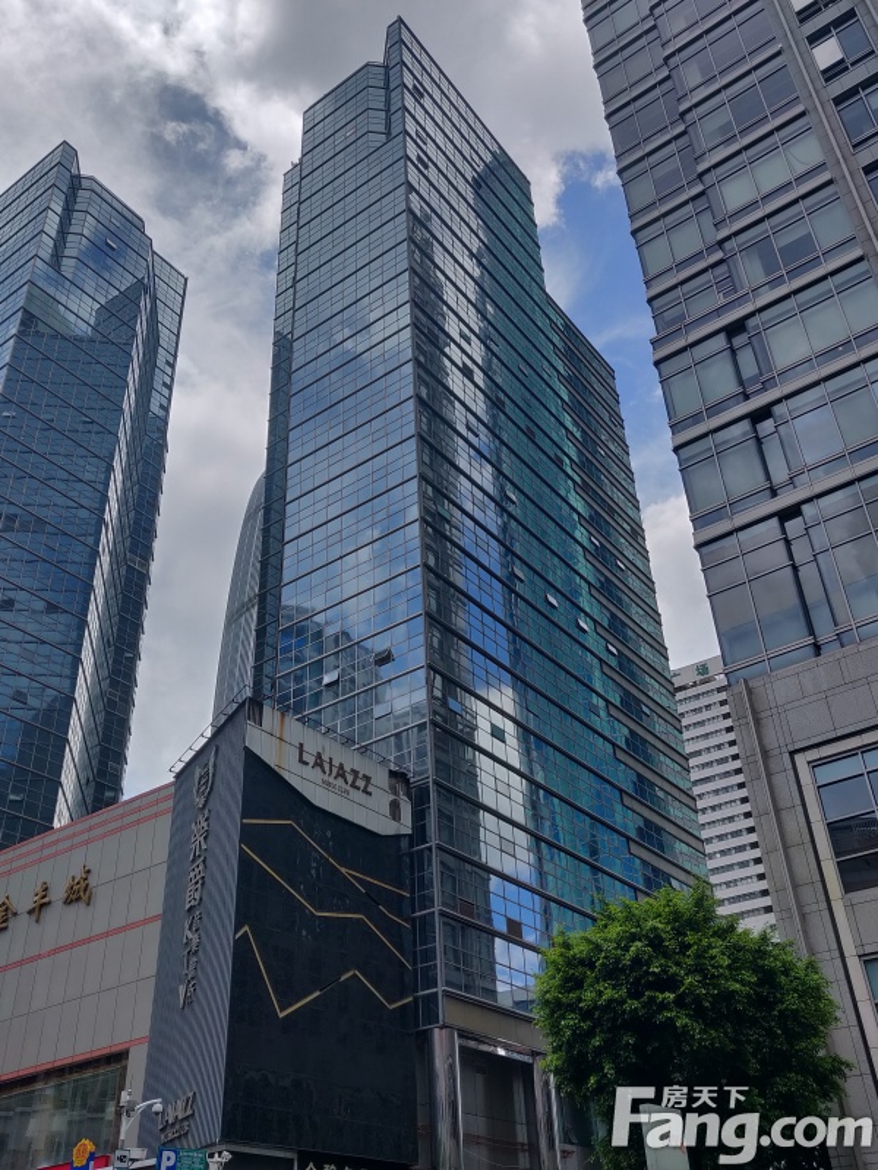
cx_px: 439
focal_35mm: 25
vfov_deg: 69.4
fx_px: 845
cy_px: 585
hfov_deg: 54.9
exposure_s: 1/415
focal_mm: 4.25
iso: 100
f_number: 1.7
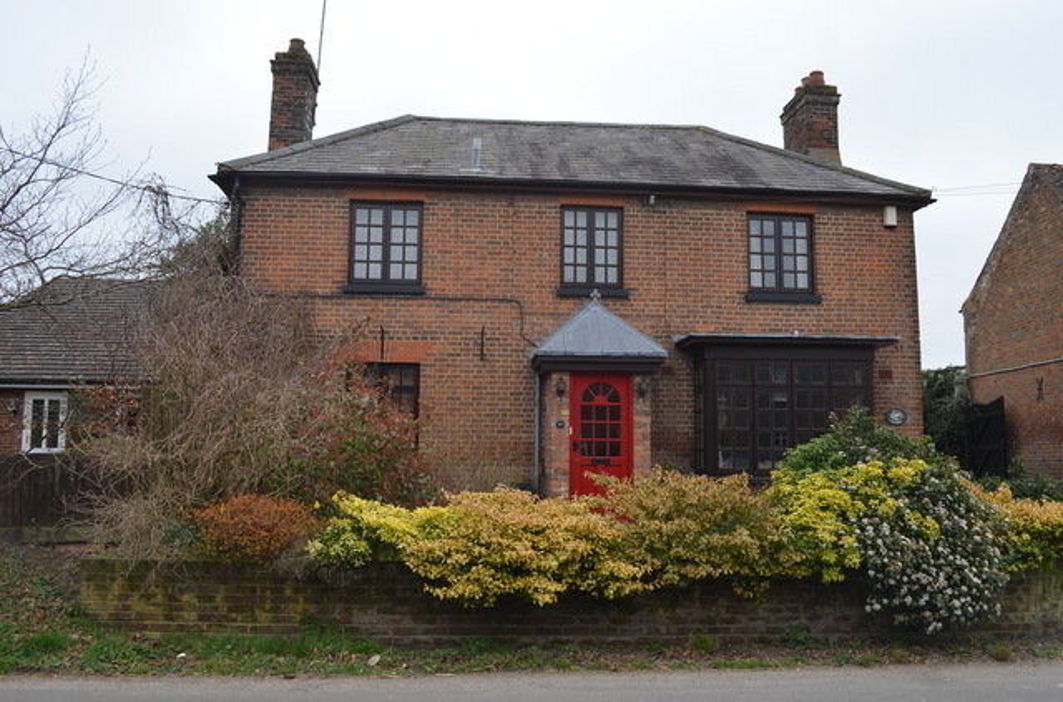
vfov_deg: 39.7
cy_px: 351
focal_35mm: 33
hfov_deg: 57.4
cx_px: 532
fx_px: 972
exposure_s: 1/200
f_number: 7.1
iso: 200
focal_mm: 22
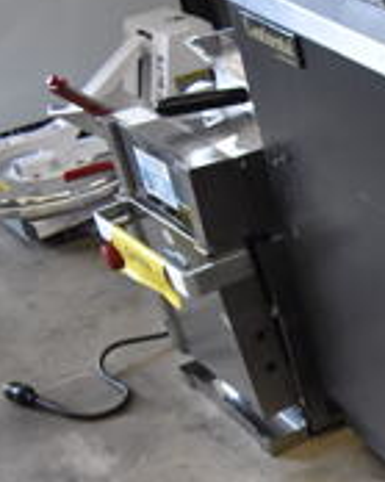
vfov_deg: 21.2
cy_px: 391
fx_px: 1269
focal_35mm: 89
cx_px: 839
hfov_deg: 13.8
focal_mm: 18
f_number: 3.5
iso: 1600
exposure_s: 1/125
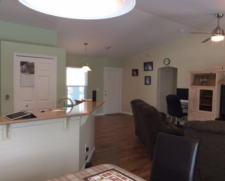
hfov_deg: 57.1
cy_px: 90
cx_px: 118
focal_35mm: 31
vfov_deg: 47.2
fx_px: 207
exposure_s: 1/30
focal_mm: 4.15
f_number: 2.2
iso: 40
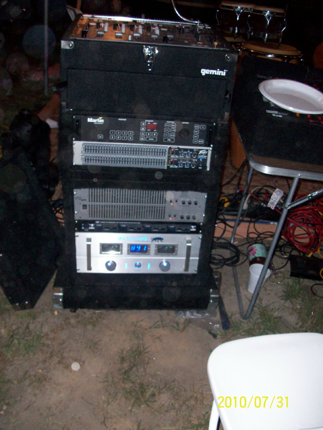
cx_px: 162
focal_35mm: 34
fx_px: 423
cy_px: 215
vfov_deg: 54.0
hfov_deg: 41.8
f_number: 2.8
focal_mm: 5.7
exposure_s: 1/60
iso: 160
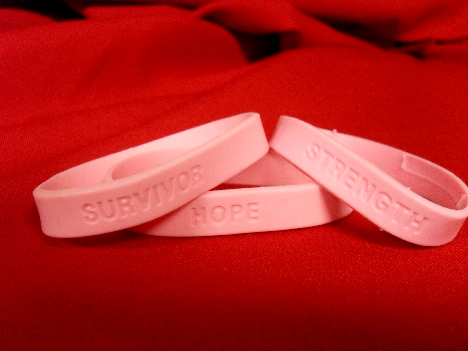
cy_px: 176
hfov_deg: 52.6
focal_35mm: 35
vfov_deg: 40.7
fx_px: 473
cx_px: 234
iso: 400
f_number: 2.8
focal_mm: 6.2
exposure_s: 1/30
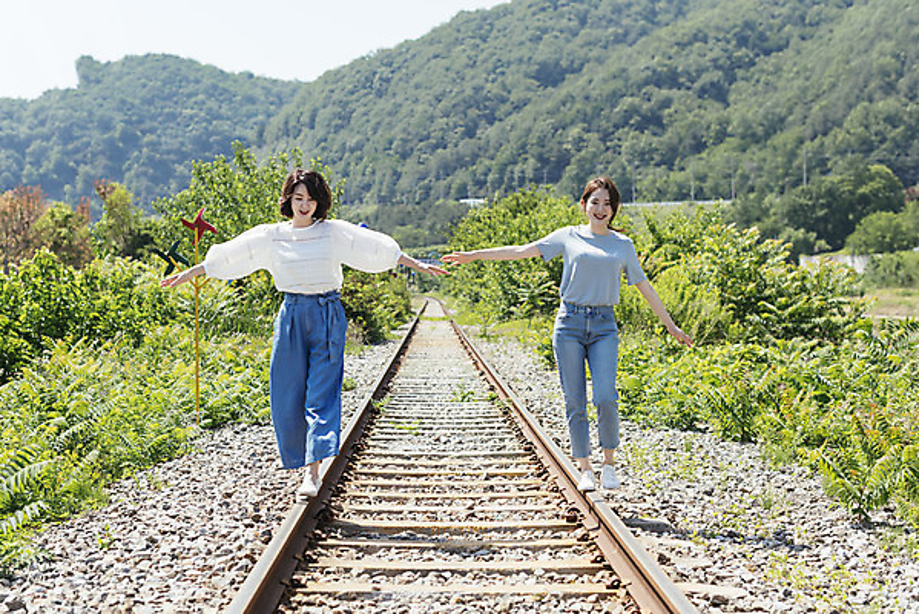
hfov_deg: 39.6
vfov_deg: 27.0
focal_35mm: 50
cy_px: 307
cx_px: 460
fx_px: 1277
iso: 100
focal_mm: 50
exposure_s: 1/1250
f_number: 3.2
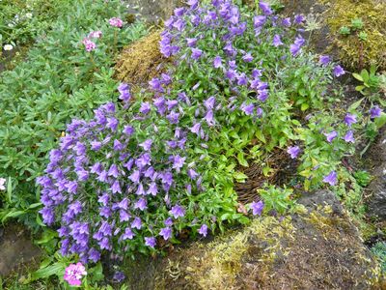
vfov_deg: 49.7
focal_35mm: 28
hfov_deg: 63.4
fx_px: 312
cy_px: 145
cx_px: 193
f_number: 2.8
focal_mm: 4.6
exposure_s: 1/30
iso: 125
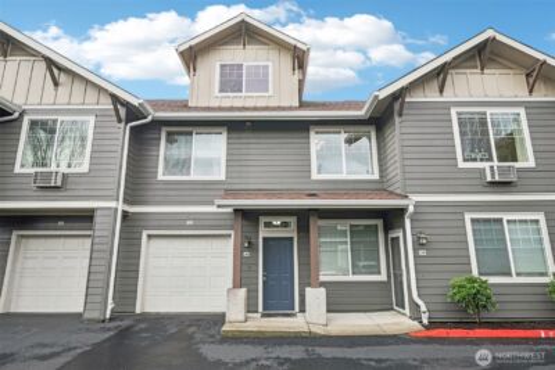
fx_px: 324
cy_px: 185
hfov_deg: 81.2
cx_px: 278
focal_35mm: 21
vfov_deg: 59.5
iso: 400
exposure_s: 1/160
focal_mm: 21
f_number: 8
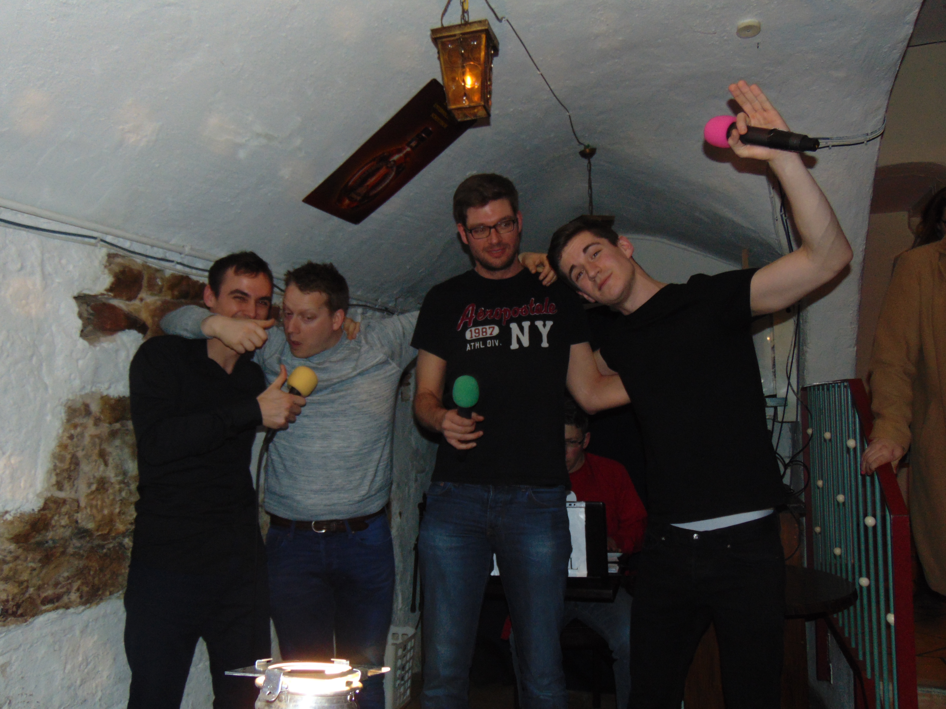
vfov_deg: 46.8
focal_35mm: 30
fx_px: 820
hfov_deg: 60.0
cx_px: 473
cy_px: 354
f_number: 3.1
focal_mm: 5.4
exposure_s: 1/8
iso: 200
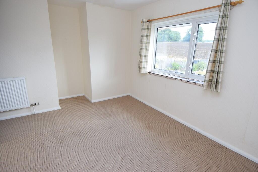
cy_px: 86
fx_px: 129
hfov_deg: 90.0
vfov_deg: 67.5
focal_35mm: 18
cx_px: 129
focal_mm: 12
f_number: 5.6
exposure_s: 1/125
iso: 400
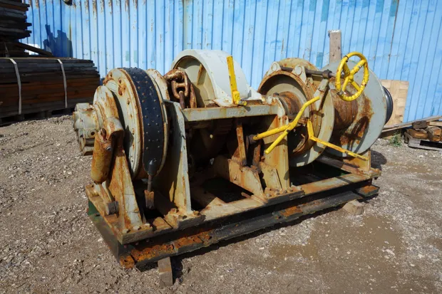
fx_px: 344
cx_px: 221
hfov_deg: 65.5
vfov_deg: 46.4
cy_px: 147
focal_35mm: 28
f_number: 5.6
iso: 125
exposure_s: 1/640
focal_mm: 10.4
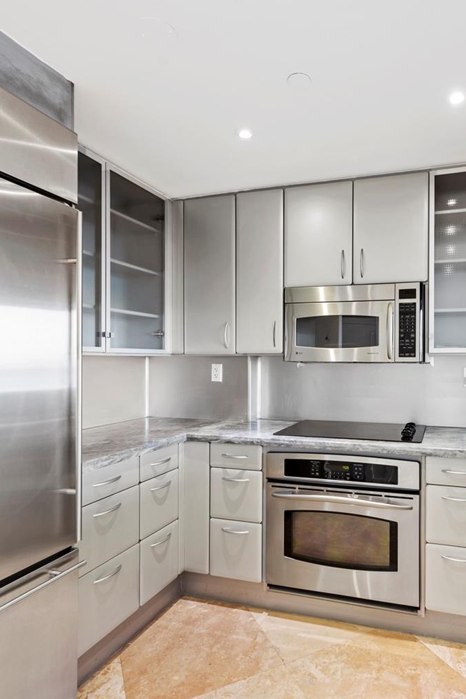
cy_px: 354
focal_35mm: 22
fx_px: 427
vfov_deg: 78.6
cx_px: 320
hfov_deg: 55.7
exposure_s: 1/3
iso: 320
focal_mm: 14
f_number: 8
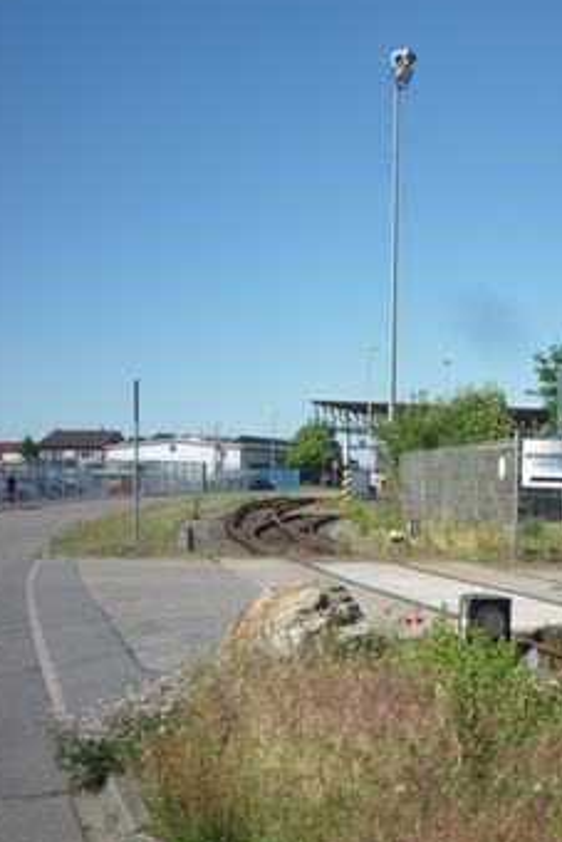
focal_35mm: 47
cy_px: 411
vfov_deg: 41.9
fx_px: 1099
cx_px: 498
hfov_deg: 27.7
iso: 100
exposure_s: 1/400
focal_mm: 5.2
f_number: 5.6
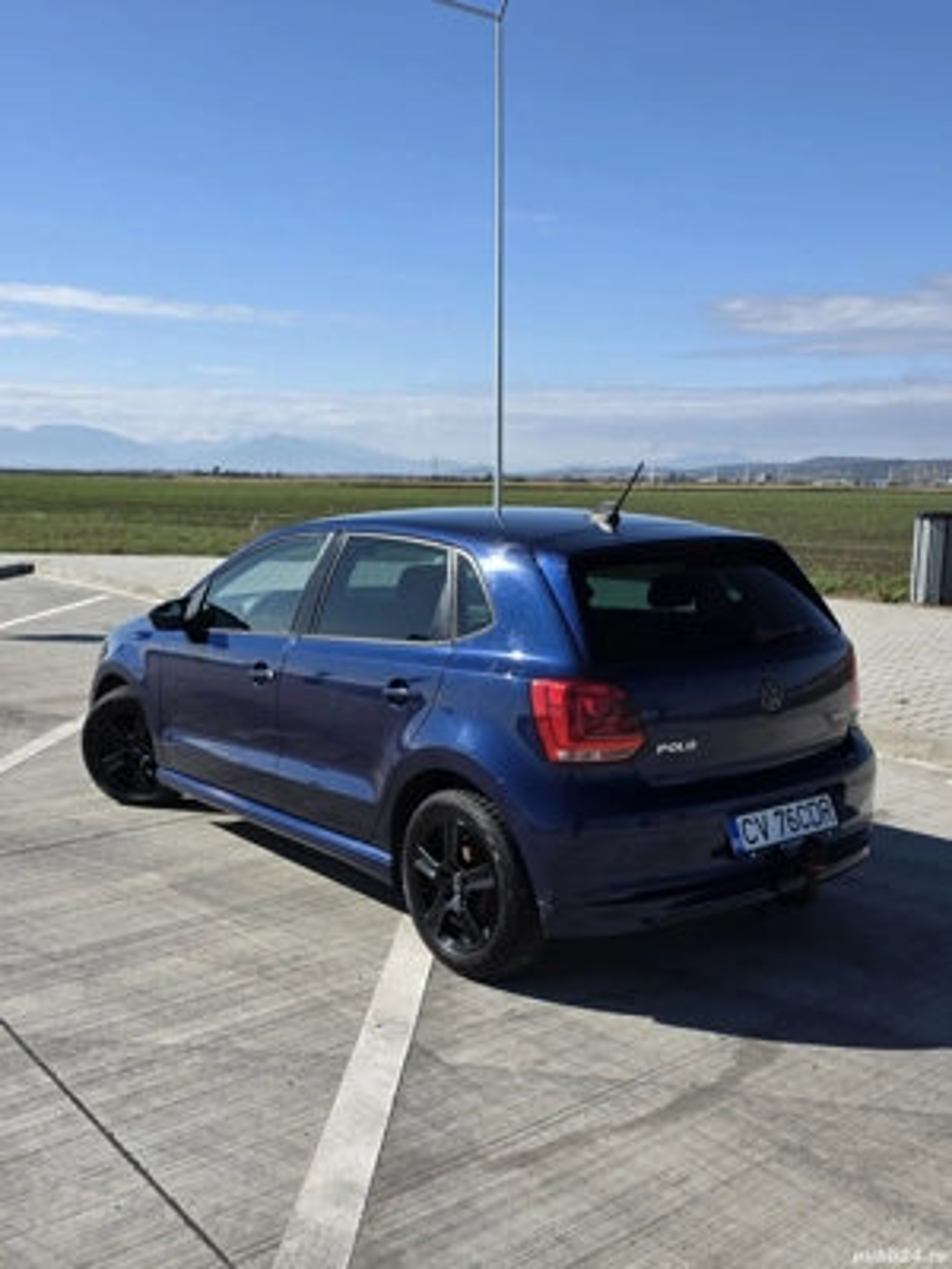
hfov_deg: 58.9
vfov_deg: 73.9
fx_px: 843
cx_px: 476
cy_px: 634
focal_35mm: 23
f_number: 1.7
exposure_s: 1/10000
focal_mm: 6.3
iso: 80
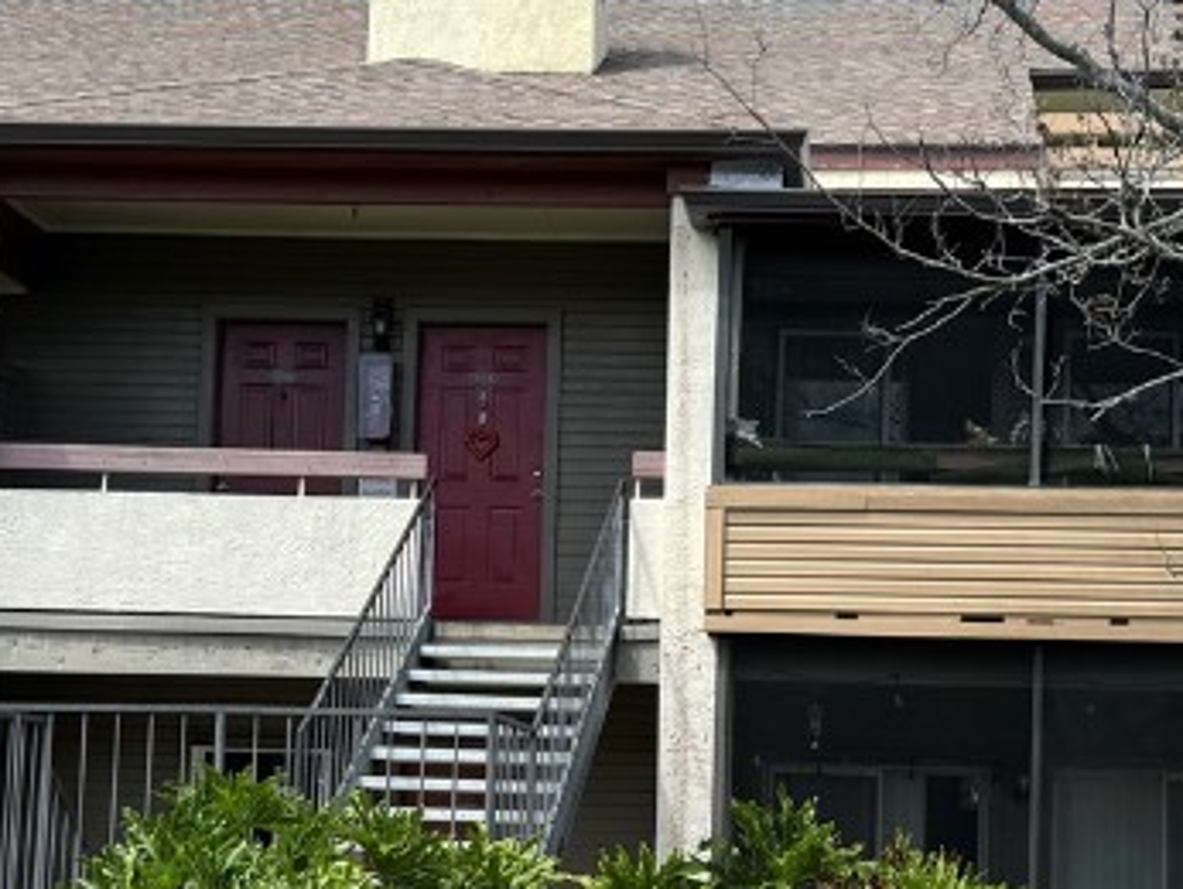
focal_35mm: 71
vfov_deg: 20.6
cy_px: 646
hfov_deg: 27.2
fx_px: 2428
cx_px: 776
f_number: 1.78
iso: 80
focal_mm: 6.86
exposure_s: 1/2415
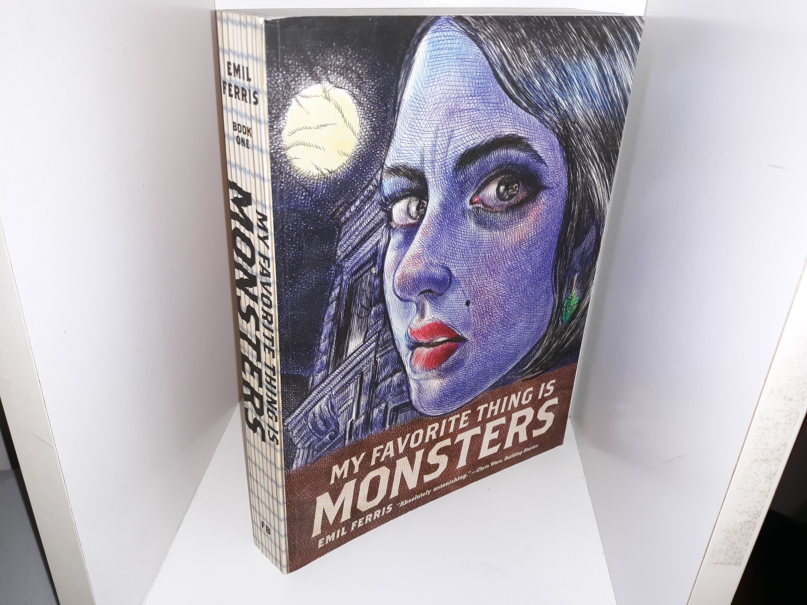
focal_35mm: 28
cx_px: 404
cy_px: 302
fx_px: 653
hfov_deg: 63.4
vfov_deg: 49.7
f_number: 1.7
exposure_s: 1/120
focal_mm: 3.7
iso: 80
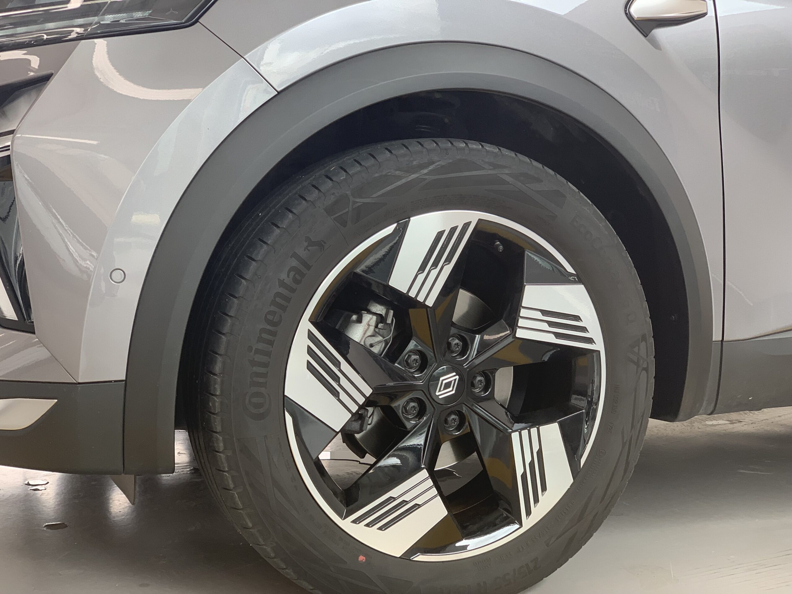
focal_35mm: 52
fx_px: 1190
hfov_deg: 36.8
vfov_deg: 28.0
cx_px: 396
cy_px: 297
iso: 64
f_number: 2.4
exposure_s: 1/122
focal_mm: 6
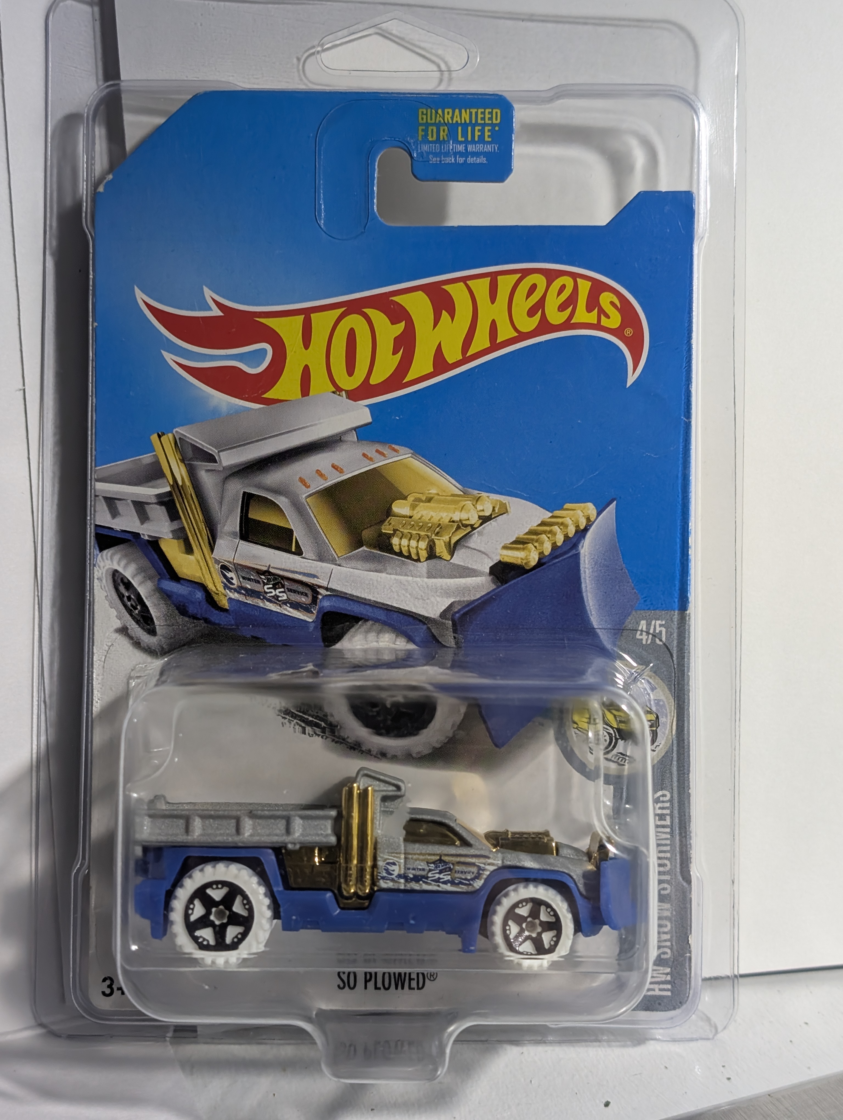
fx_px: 1587
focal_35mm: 49
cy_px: 560
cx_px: 422
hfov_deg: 29.7
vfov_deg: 38.9
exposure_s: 1/103
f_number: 1.68
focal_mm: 6.9
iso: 312
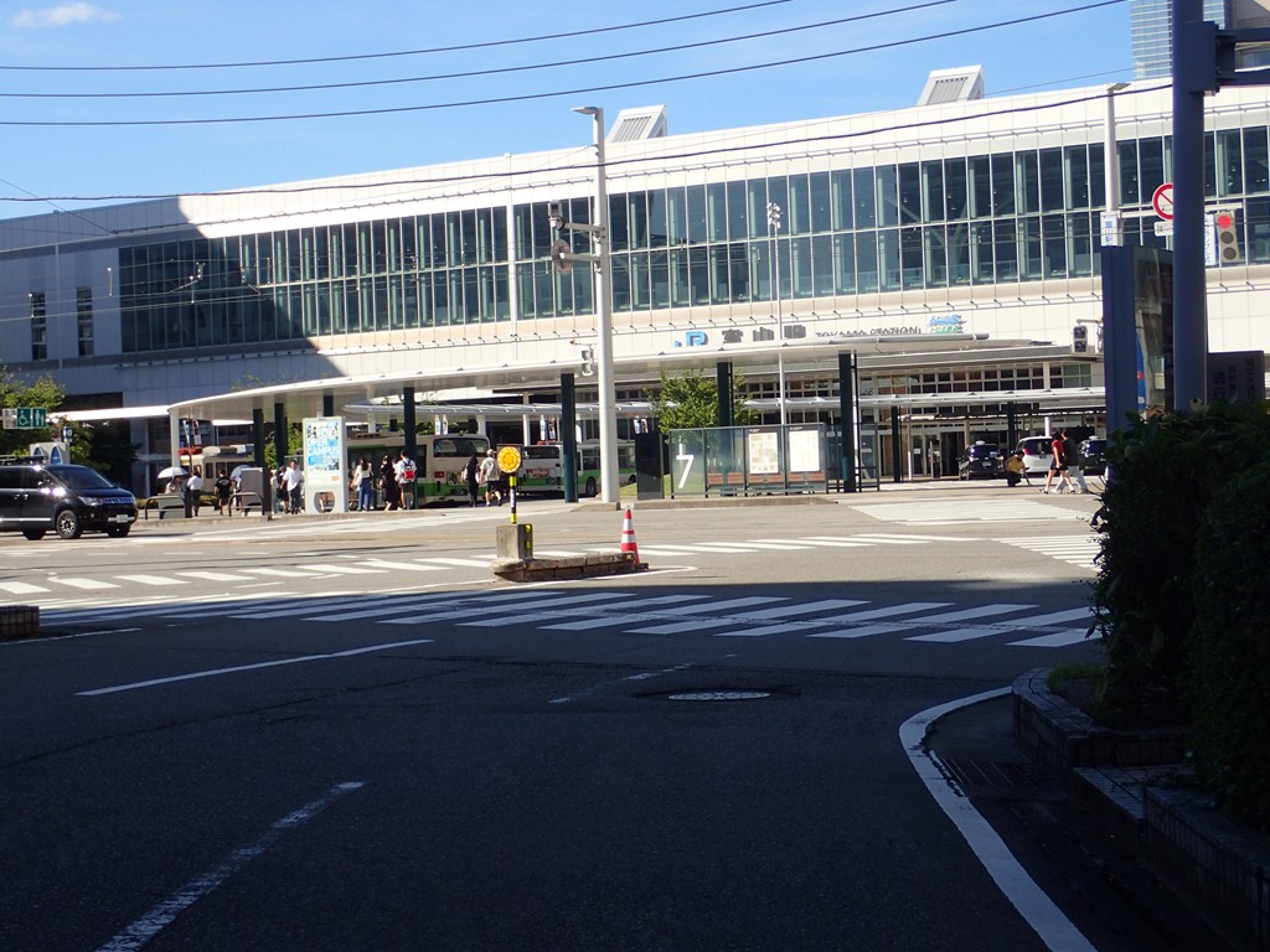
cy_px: 476
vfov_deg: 21.0
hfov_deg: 27.8
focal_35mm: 70
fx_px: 2568
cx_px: 635
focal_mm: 12.6
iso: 100
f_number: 5.6
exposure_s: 1/320
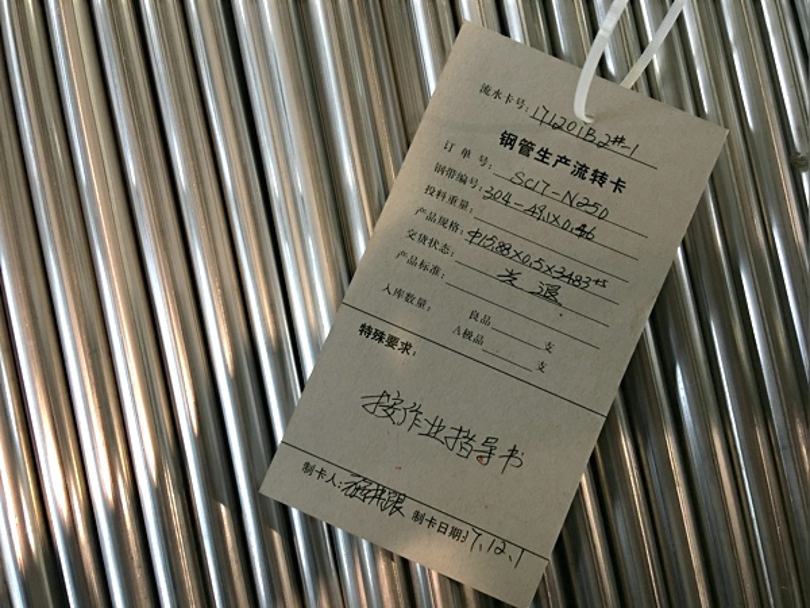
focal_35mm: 29
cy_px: 304
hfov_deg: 61.7
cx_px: 405
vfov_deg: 48.2
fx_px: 679
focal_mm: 4.15
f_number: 2.2
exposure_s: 1/17
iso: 64
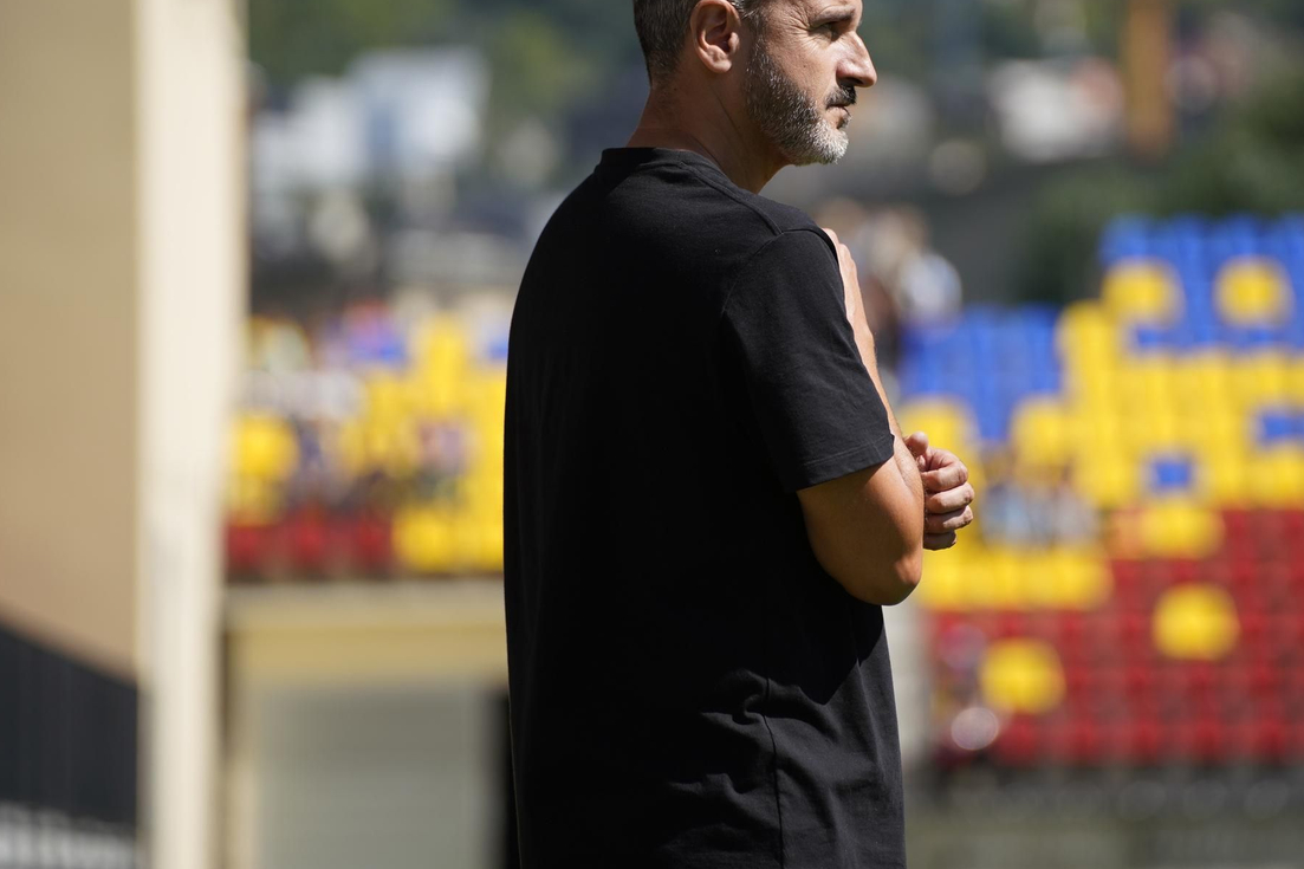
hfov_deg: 10.0
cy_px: 273
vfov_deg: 6.7
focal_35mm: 206
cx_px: 787
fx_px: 7460
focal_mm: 142
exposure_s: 1/1600
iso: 100
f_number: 2.8
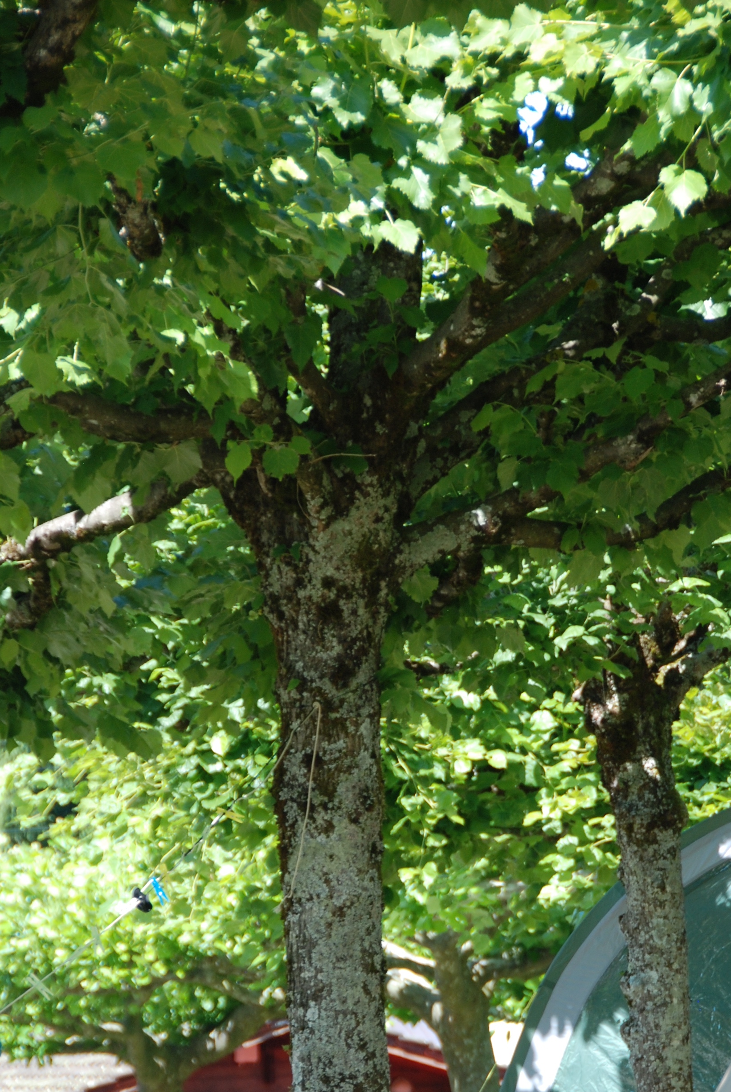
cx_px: 452
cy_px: 842
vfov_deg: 8.3
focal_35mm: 249
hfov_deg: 5.5
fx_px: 7555
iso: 200
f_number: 5.6
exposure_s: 1/160
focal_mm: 105
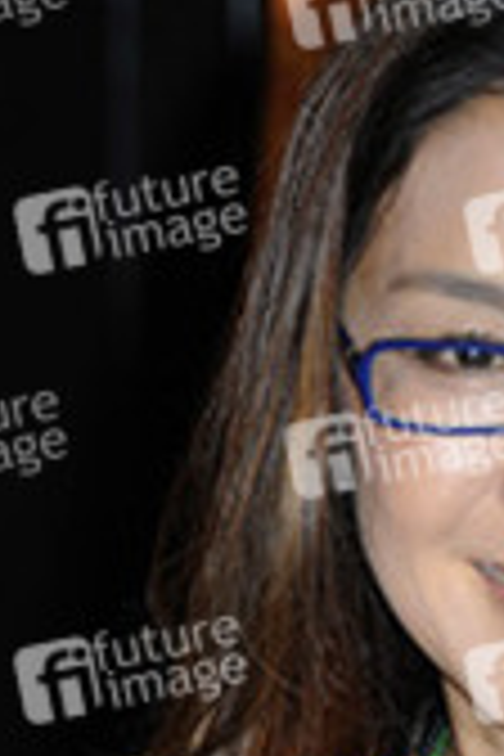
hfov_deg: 2.1
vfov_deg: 3.1
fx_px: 14069
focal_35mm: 670
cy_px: 558
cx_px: 11
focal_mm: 250
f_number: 5.6
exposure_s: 1/125
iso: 1250
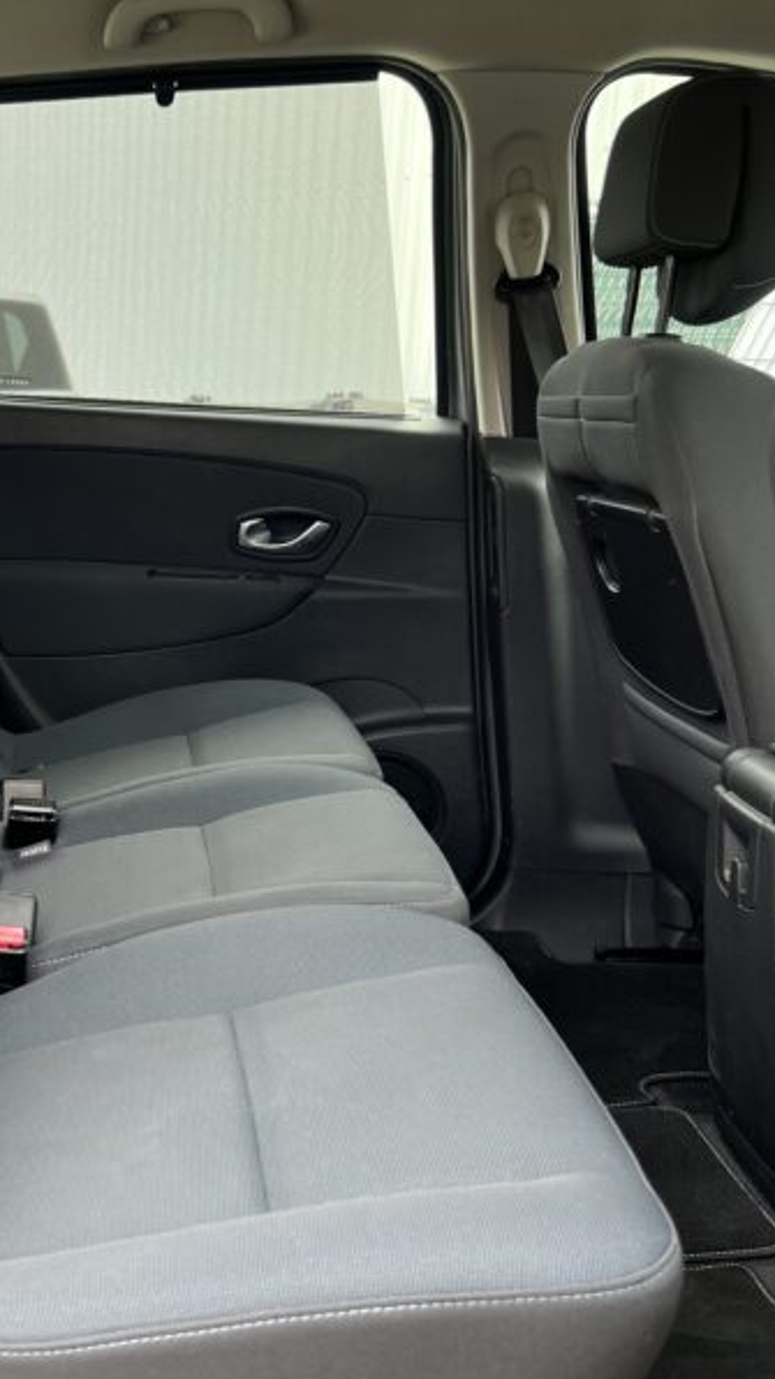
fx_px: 1389
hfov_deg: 29.5
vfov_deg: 52.8
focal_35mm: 38
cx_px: 32
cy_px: 690
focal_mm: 5.7
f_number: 1.5
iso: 40
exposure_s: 1/177
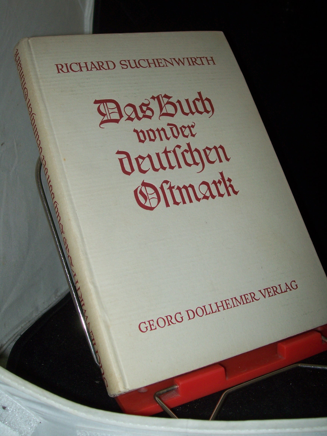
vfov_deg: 44.8
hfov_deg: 34.3
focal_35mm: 42
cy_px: 218
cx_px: 164
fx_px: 529
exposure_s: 1/60
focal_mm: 7
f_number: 2.8
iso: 80
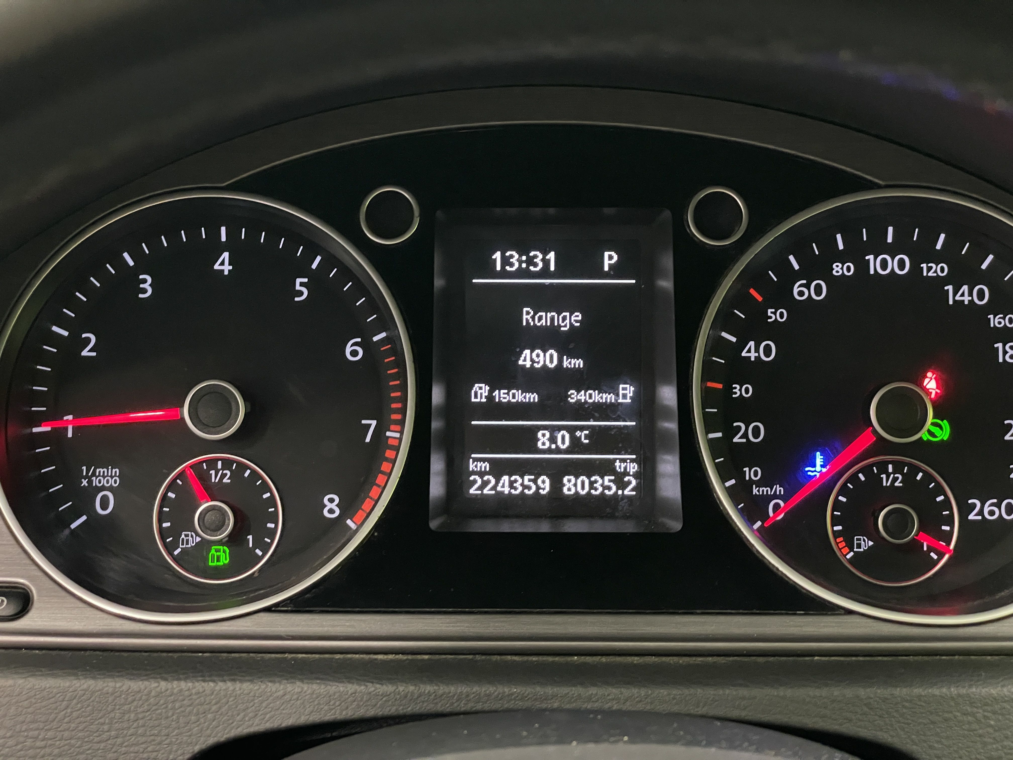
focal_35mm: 52
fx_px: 1522
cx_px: 506
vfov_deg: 28.0
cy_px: 380
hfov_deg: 36.8
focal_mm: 6
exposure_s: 1/33
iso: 640
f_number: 2
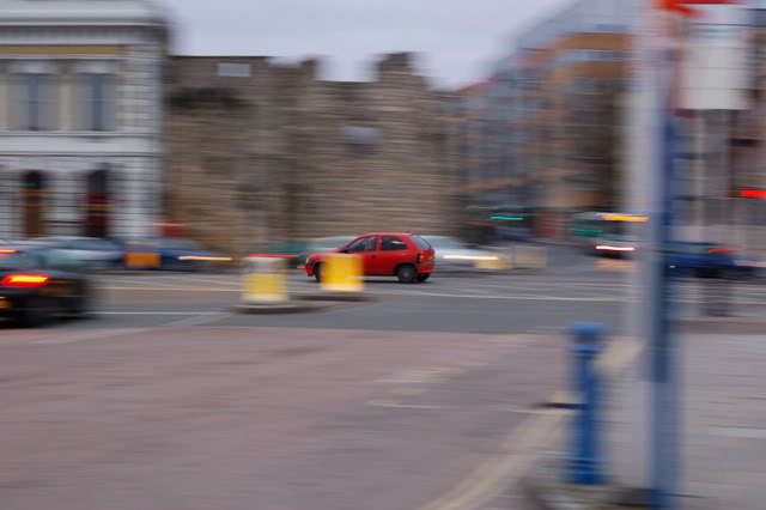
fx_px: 1595
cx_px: 383
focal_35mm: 75
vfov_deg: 18.2
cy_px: 255
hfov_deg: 27.0
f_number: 6.3
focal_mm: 50
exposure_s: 1/10
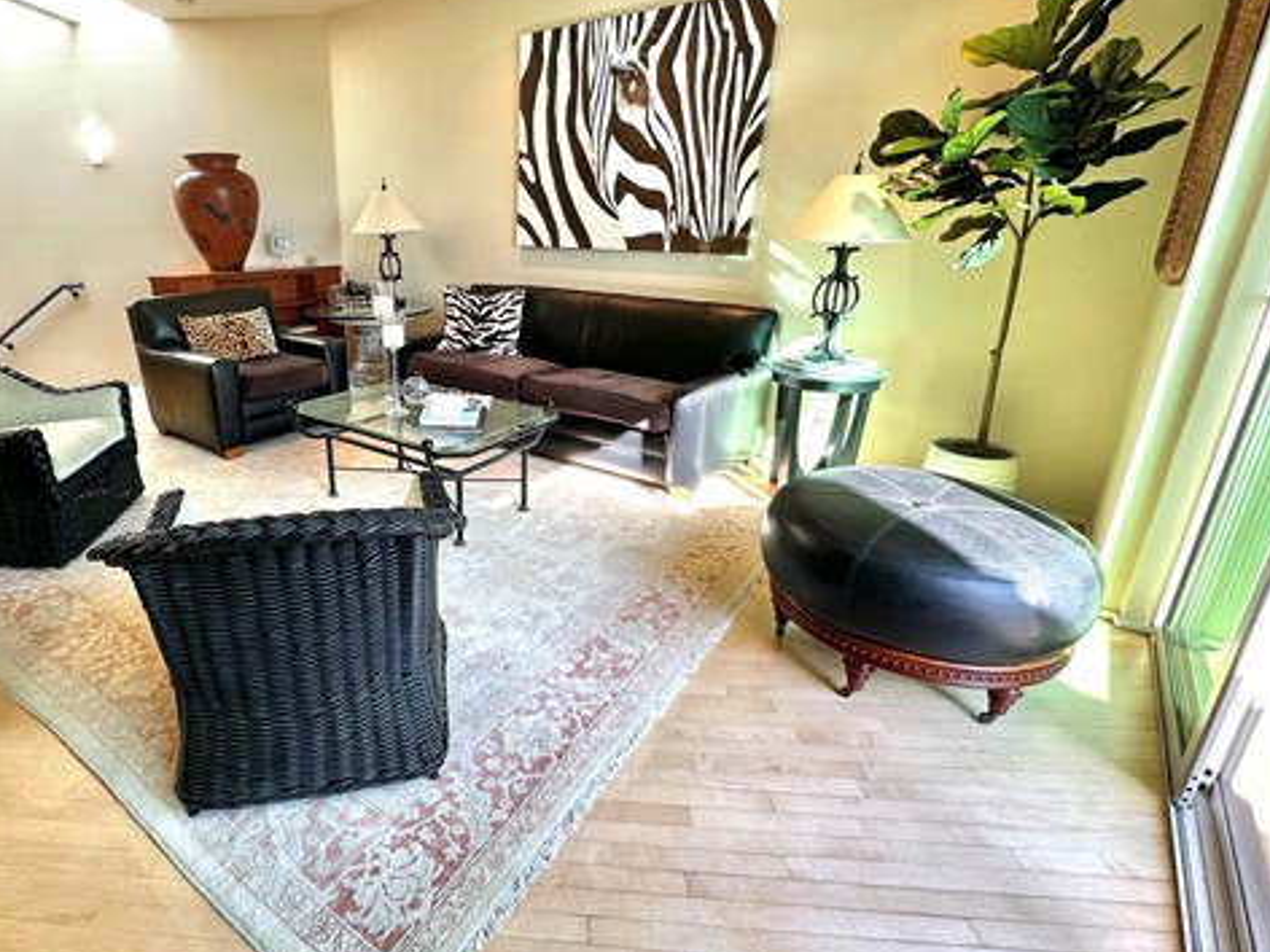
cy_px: 454
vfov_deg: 68.6
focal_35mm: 19
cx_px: 490
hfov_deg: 83.3
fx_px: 697
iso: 80
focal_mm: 2.22
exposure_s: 1/120
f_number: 2.2
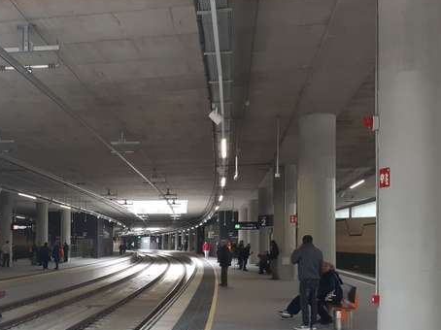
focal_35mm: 44
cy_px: 251
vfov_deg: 32.2
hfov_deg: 41.7
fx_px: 560
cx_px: 111
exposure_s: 1/100
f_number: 1.7
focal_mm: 3.92
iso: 64
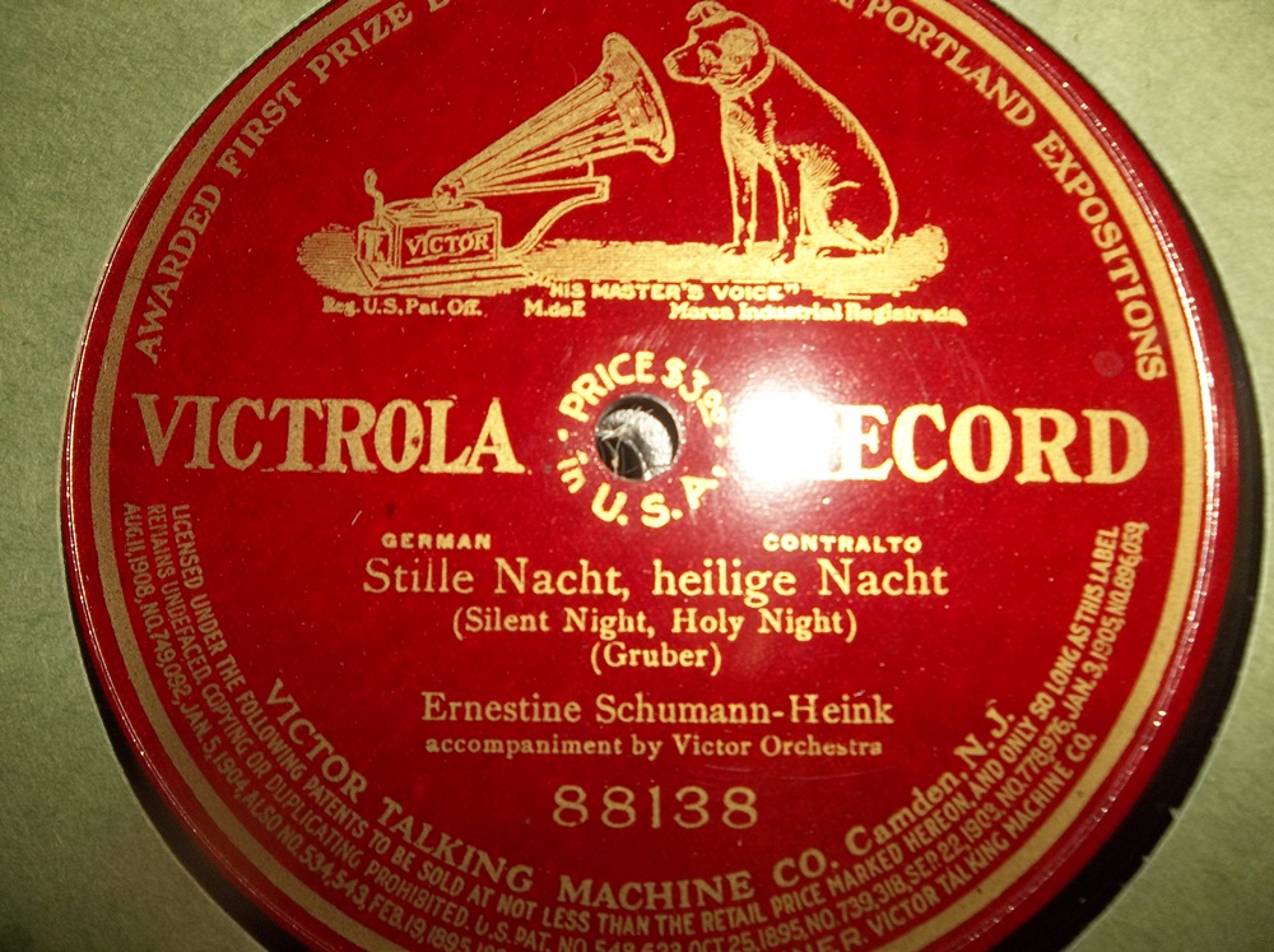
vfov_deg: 51.2
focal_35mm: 27
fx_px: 992
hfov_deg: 65.4
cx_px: 637
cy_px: 476
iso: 80
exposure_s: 1/30
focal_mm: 4.9
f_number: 3.5
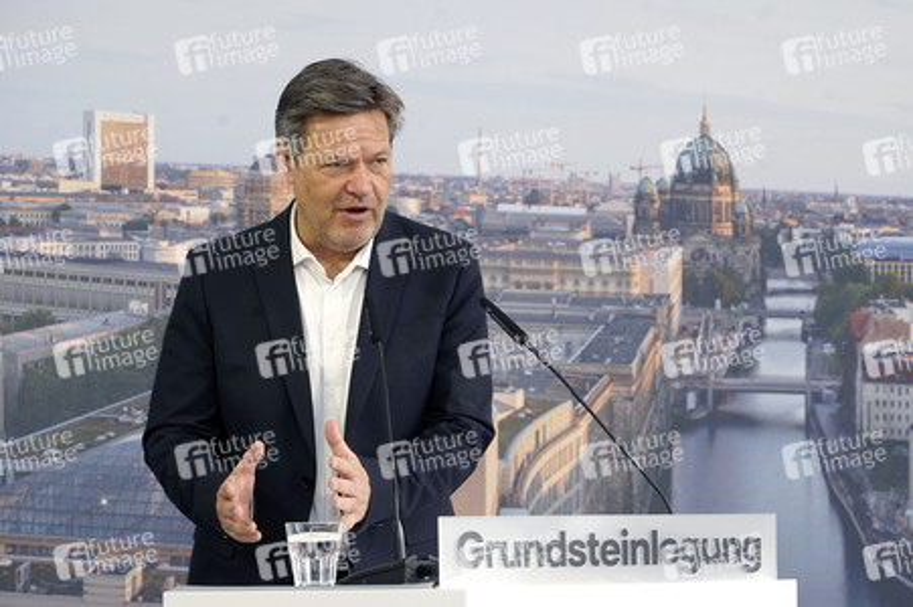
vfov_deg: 9.0
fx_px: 3852
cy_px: 304
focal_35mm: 152
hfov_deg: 13.5
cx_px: 456
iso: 640
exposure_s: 1/320
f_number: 8
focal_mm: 152
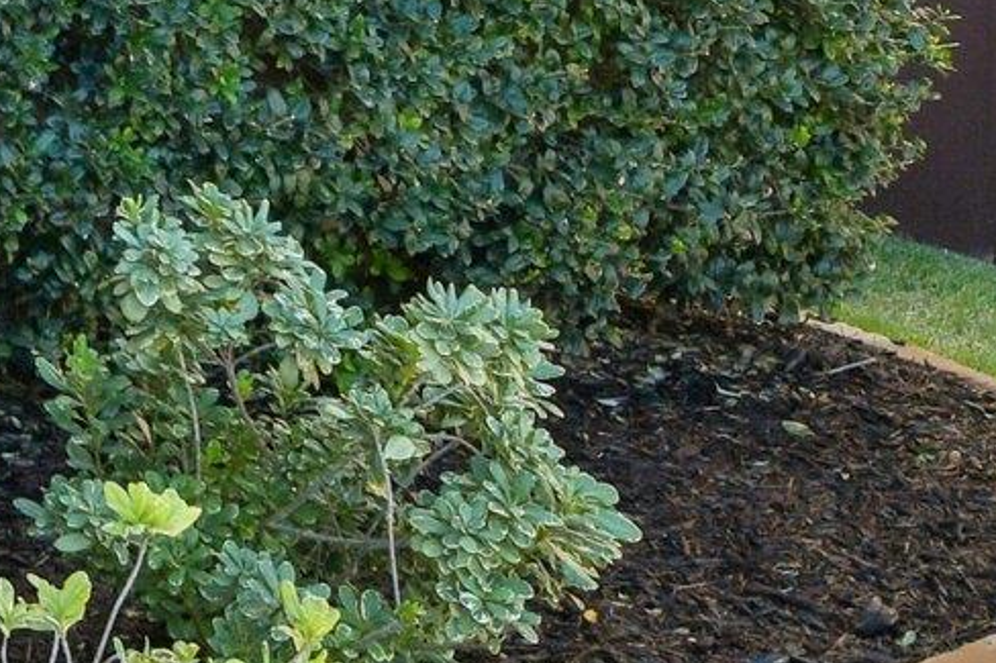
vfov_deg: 11.7
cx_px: -812
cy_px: -574
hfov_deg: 16.1
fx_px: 2962
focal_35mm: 107
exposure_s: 1/250
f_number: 8
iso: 400
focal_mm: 17
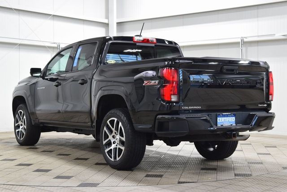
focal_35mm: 60
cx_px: 144
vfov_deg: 22.6
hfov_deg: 33.4
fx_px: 478
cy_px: 96
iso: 720
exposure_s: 1/15
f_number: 6.3
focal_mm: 40
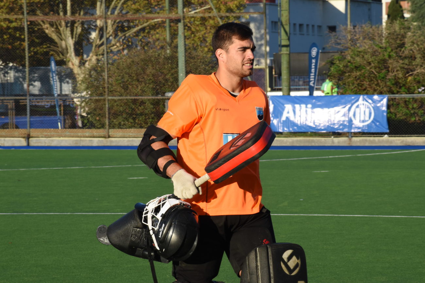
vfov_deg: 7.0
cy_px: 142
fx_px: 2302
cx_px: 212
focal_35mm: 195
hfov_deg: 10.5
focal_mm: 130
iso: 400
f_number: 14
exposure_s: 1/250
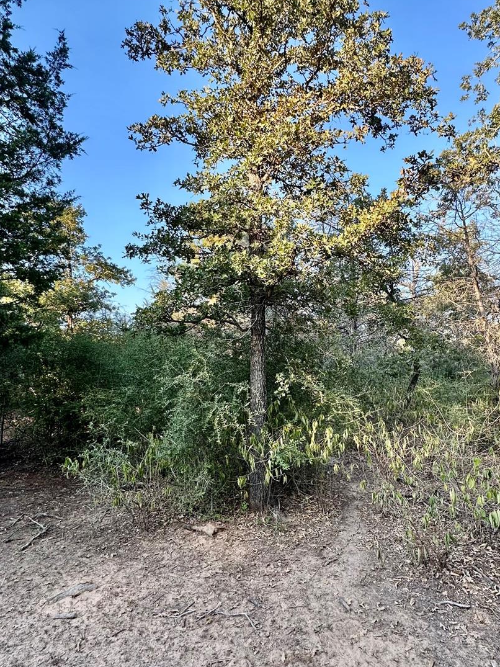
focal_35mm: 20
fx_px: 385
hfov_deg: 65.7
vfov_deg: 81.7
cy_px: 329
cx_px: 283
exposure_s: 1/147
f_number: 2.2
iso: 40
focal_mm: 2.22
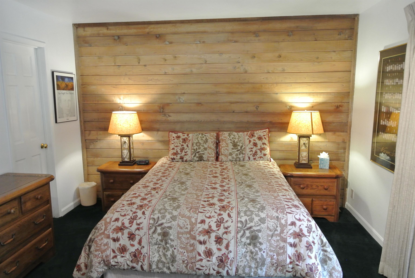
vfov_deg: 51.4
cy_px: 139
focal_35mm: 25
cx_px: 208
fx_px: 289
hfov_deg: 71.4
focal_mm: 9.6
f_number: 4.5
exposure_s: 1/20
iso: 800
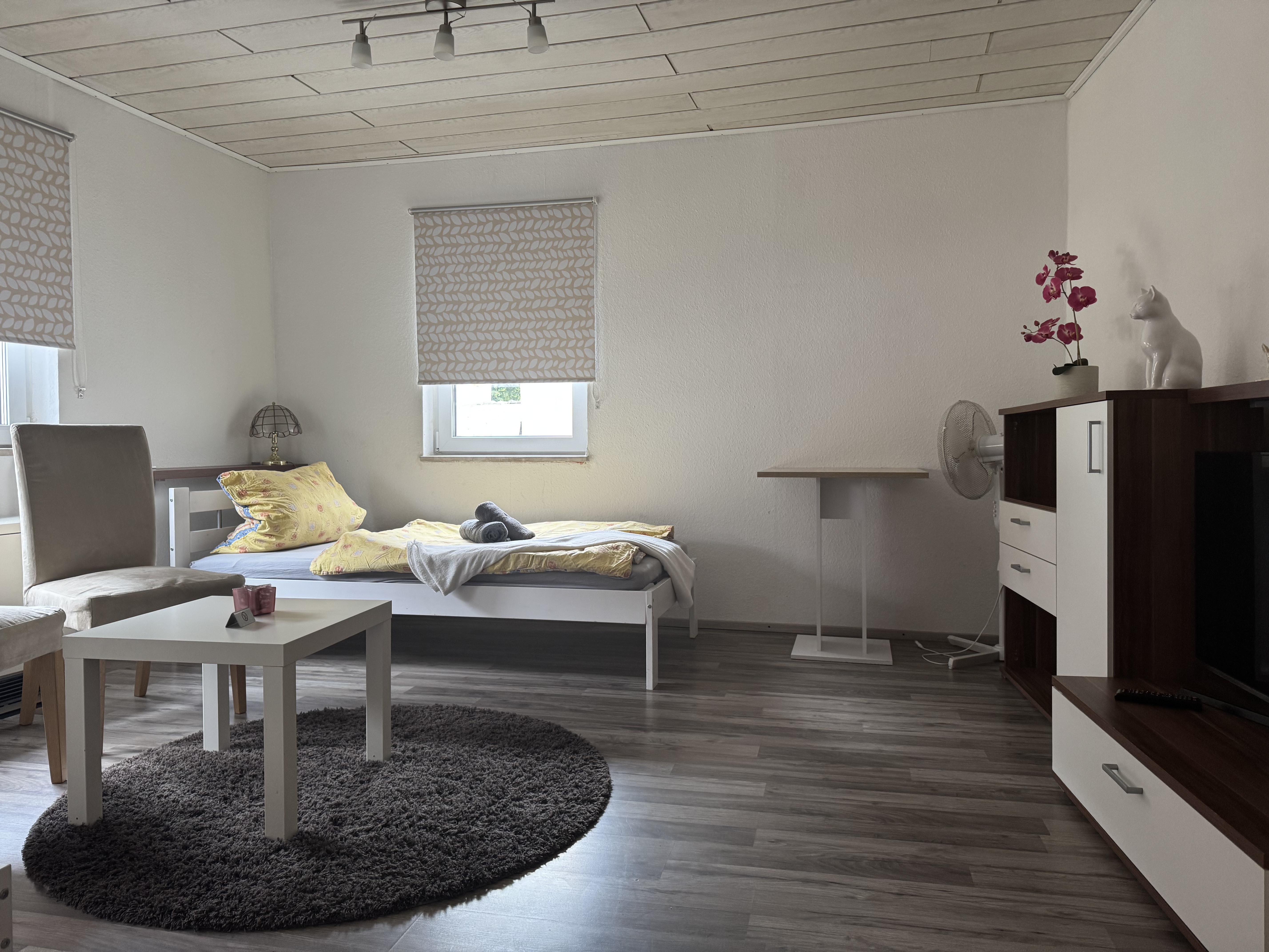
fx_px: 880
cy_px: 476
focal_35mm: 24
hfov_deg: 71.6
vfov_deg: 56.8
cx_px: 634
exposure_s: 1/72
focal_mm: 6.76
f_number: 1.78
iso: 200
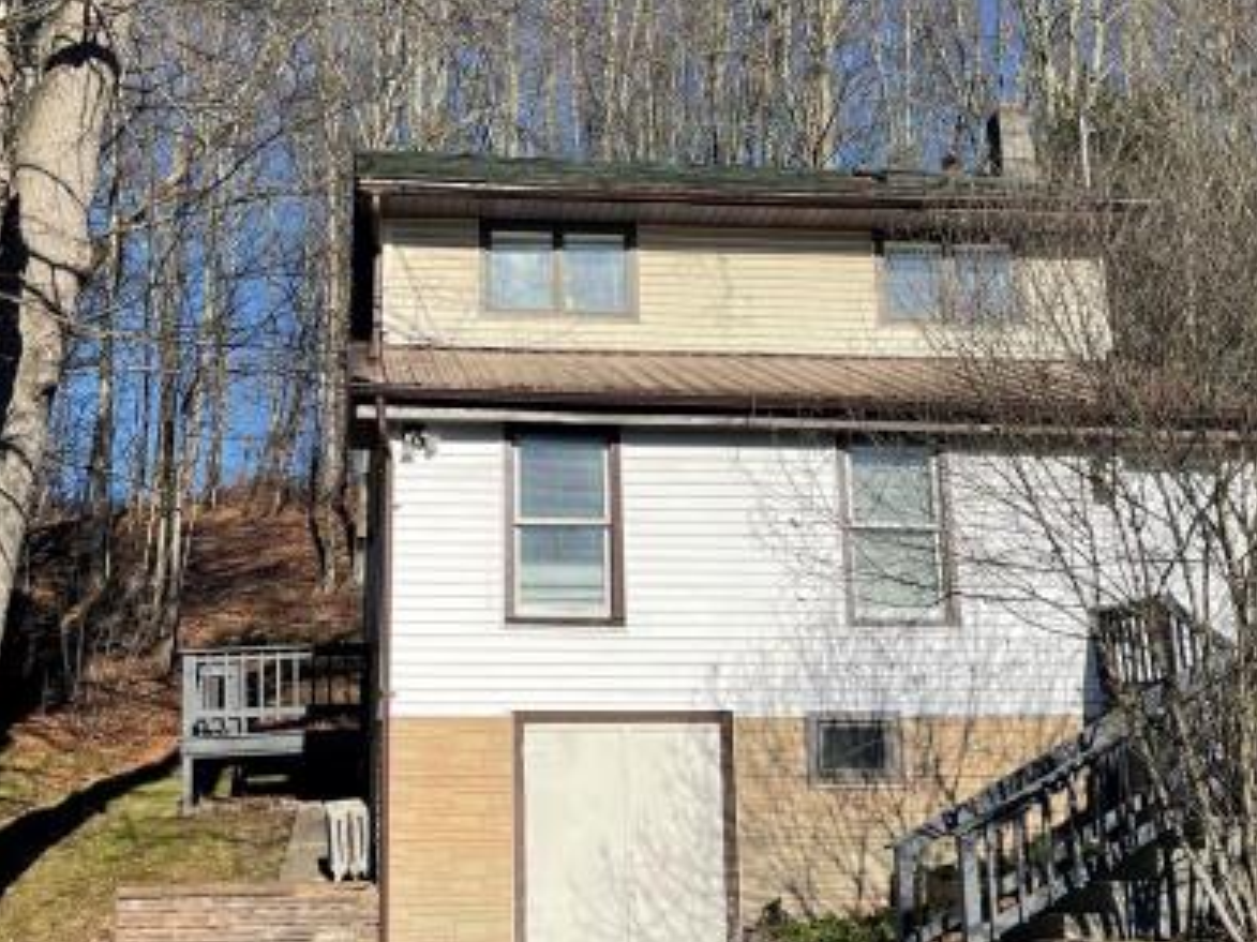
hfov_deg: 41.2
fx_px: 1670
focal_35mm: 46
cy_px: 325
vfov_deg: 31.3
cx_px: 588
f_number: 1.6
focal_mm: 5.1
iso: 32
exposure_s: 1/4902
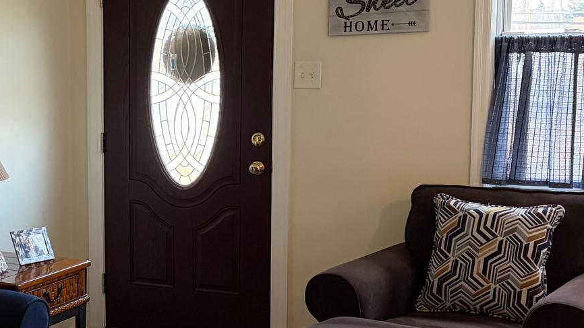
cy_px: 193
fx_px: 1037
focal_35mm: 67
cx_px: 79
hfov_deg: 30.3
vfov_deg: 18.0
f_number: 1.6
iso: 250
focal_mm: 5.96
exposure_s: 1/60
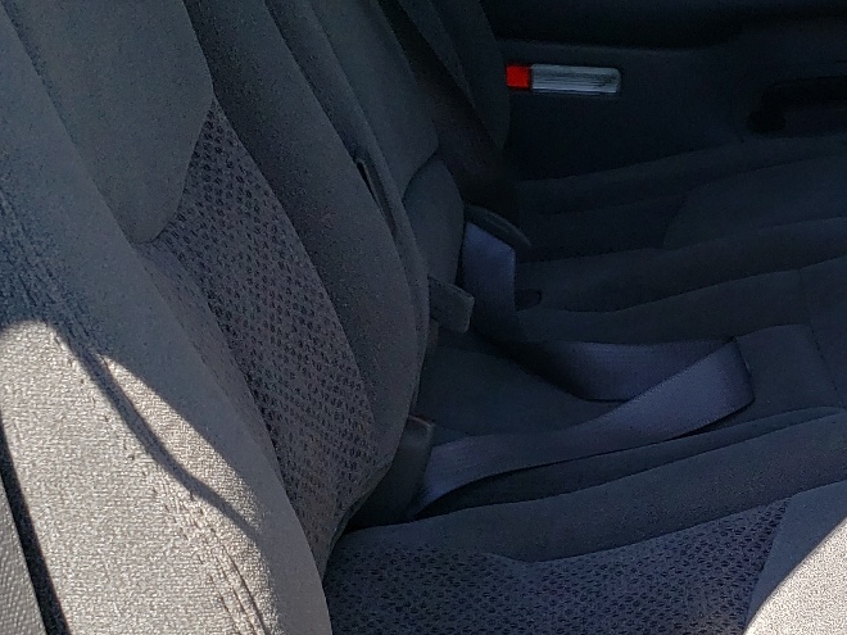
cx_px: 764
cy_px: 457
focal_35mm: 63
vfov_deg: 23.1
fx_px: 1542
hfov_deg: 29.4
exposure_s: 1/1429
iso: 50
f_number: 1.5
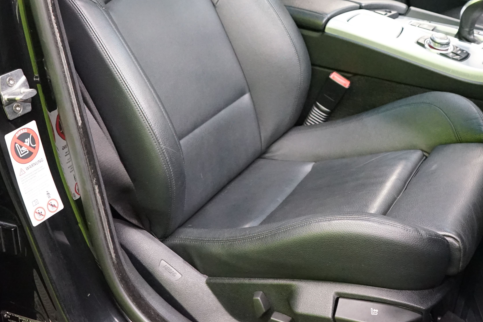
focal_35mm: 52
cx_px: 272
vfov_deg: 25.3
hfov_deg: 38.1
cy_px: 39
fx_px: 698
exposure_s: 1/60
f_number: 5
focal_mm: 29
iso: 6400
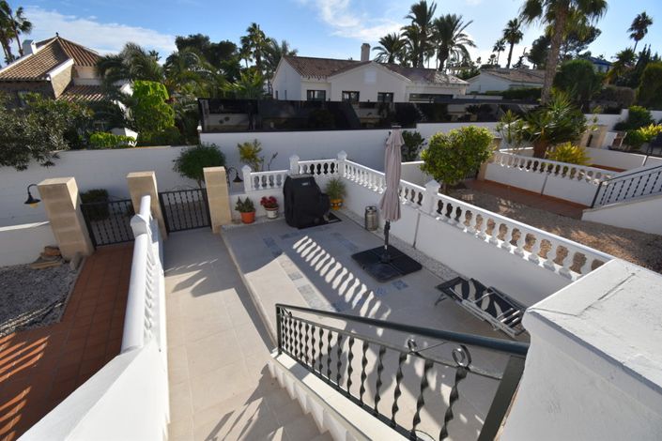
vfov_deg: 77.3
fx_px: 276
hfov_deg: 100.4
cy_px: 220
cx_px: 331
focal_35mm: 15
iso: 100
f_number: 9
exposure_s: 1/320
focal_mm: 10
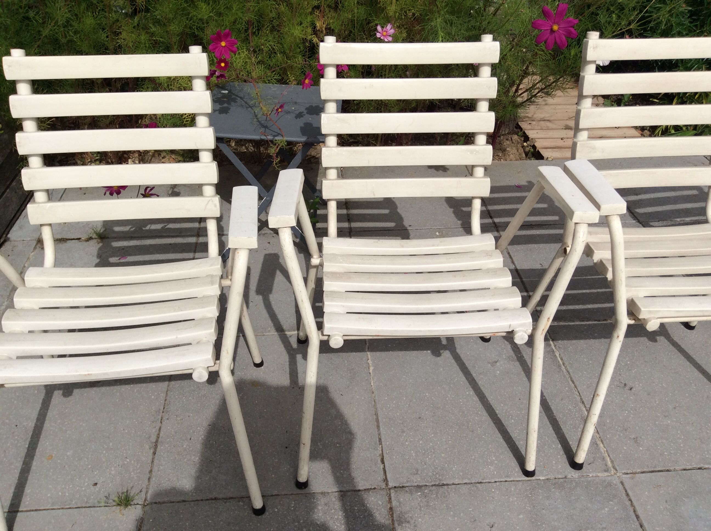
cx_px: 356
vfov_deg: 44.1
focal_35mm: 32
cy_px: 266
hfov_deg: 56.9
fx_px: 656
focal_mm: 3.3
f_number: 2.4
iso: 32
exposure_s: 1/3367
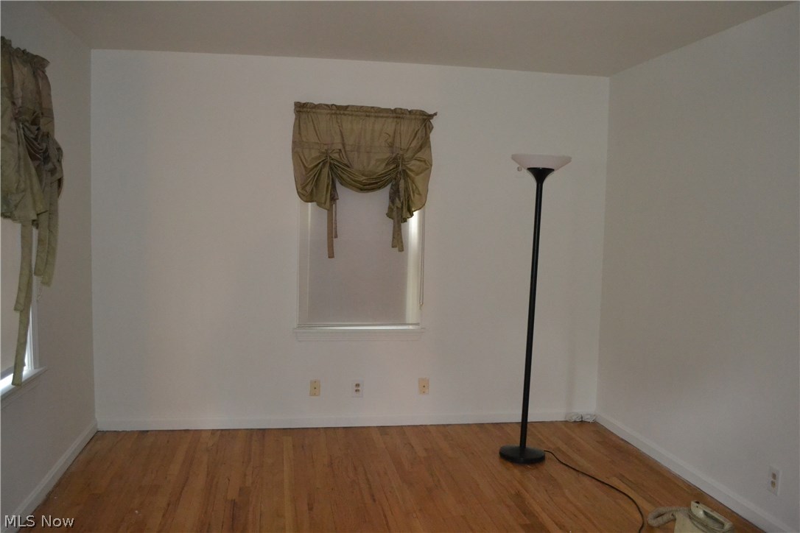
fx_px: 733
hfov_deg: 57.2
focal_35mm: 33
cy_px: 266
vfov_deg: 40.0
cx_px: 400
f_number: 3.8
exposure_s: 1/60
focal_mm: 22
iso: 3200
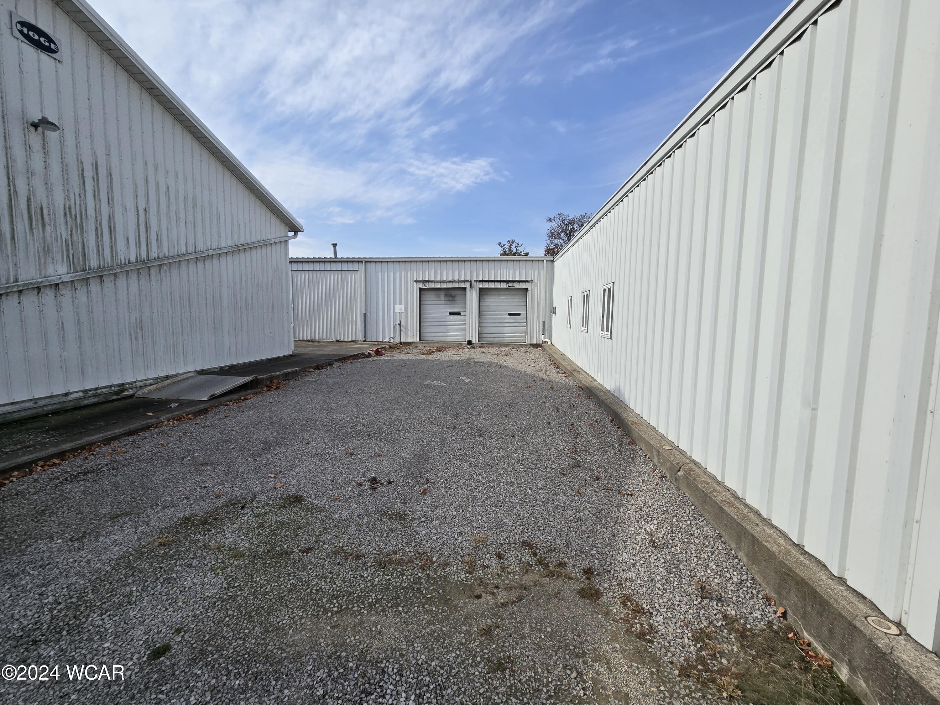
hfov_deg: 106.2
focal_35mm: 13
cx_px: 470
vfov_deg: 89.9
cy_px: 352
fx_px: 353
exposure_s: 1/2476
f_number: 2.2
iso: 50
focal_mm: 2.2
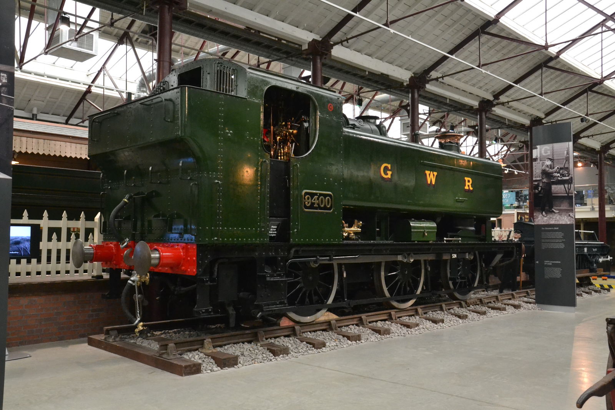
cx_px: 308
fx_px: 564
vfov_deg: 40.0
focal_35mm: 33
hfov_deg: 57.2
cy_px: 205
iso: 3200
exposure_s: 1/100
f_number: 7.1
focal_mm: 22
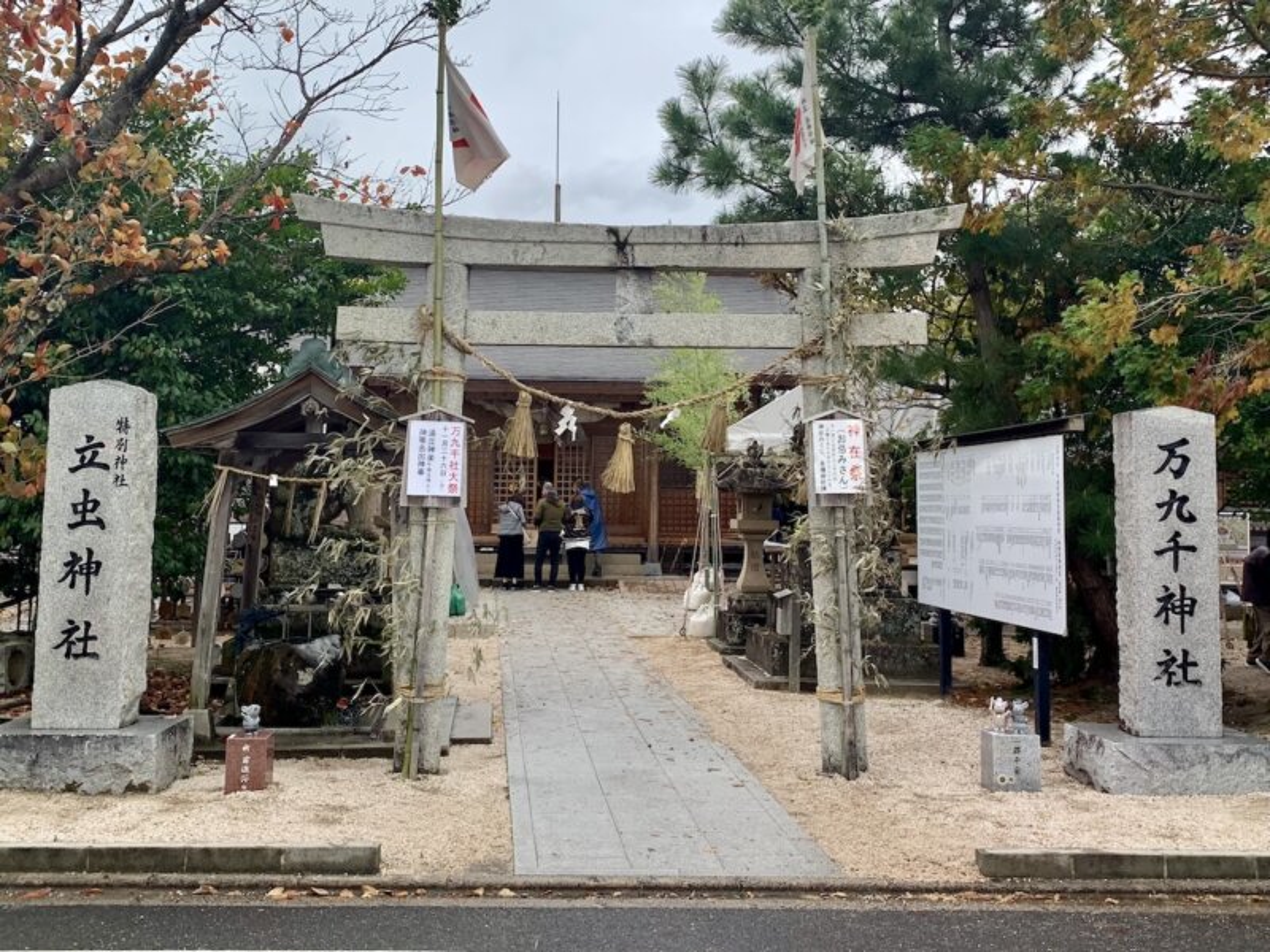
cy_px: 476
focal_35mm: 26
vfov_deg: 53.1
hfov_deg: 67.3
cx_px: 635
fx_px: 954
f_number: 1.8
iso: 40
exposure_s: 1/122
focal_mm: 4.25
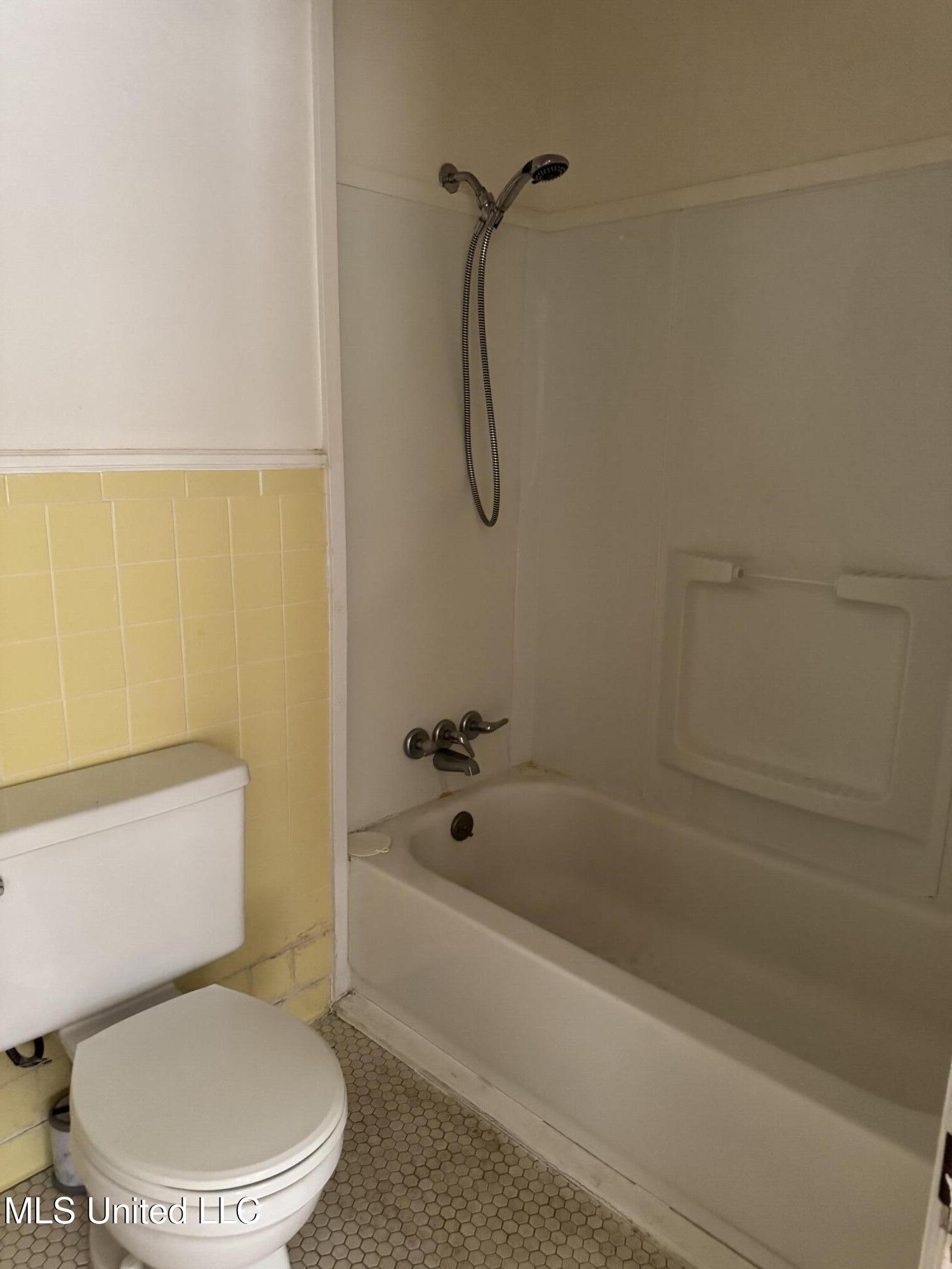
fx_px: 880
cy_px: 634
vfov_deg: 71.6
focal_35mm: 24
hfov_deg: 56.8
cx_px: 476
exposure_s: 1/54
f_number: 1.78
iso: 800
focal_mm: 6.76
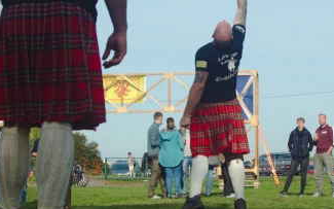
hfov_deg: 18.4
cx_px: 155
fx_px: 1028
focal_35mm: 113
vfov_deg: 11.5
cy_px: 16
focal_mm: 40
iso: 200
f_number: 8
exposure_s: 1/400
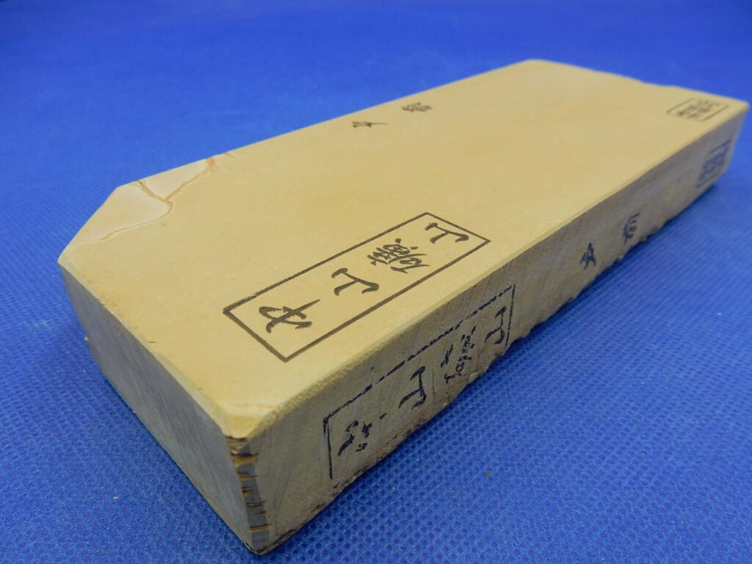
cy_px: 282
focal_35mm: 25
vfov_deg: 54.9
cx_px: 376
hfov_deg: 69.4
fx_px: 543
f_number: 3.7
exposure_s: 1/100
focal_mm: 4.5
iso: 125
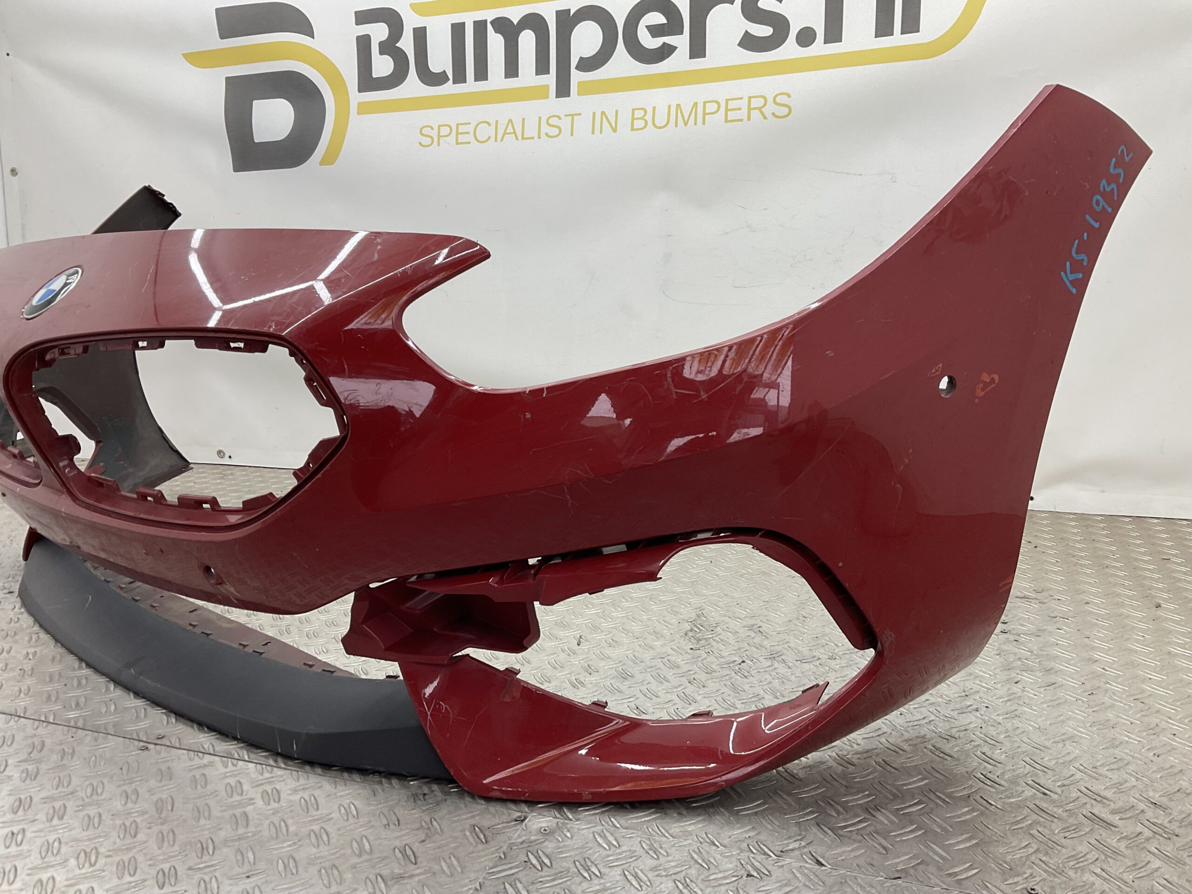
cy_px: 447
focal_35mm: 29
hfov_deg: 61.7
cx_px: 596
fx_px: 999
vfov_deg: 48.2
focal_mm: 3
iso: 25
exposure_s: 1/100
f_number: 1.8
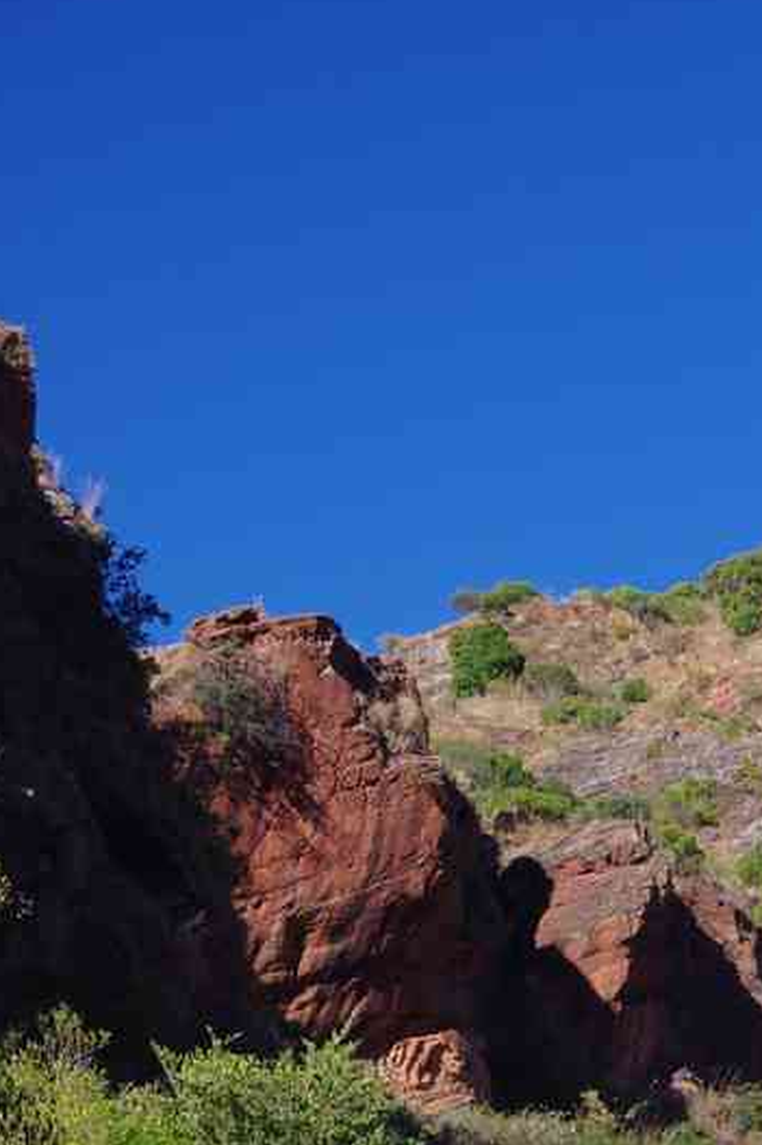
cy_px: 1053
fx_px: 5876
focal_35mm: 185
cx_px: 640
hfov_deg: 7.4
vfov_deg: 11.0
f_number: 10
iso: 200
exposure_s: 1/100
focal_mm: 65
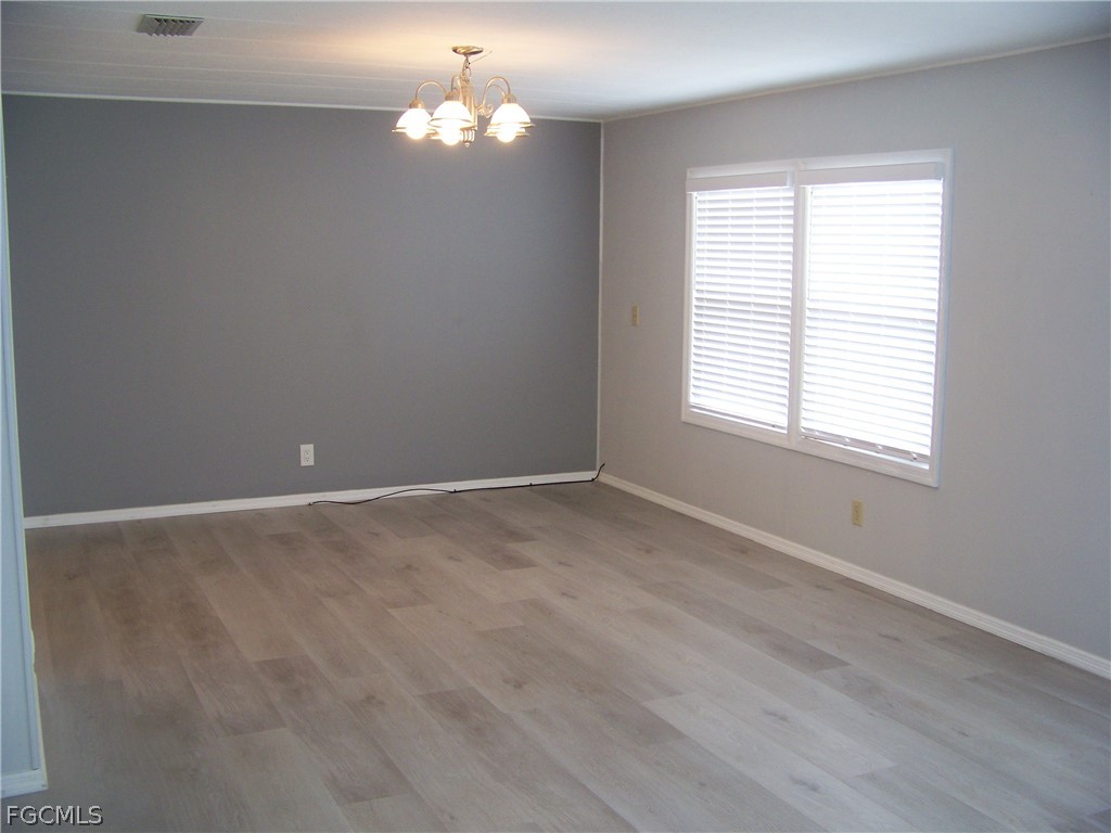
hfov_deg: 51.4
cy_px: 416
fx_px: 1155
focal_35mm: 36
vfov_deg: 39.7
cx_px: 556
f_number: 2.8
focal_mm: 5.85
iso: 100
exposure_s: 1/30
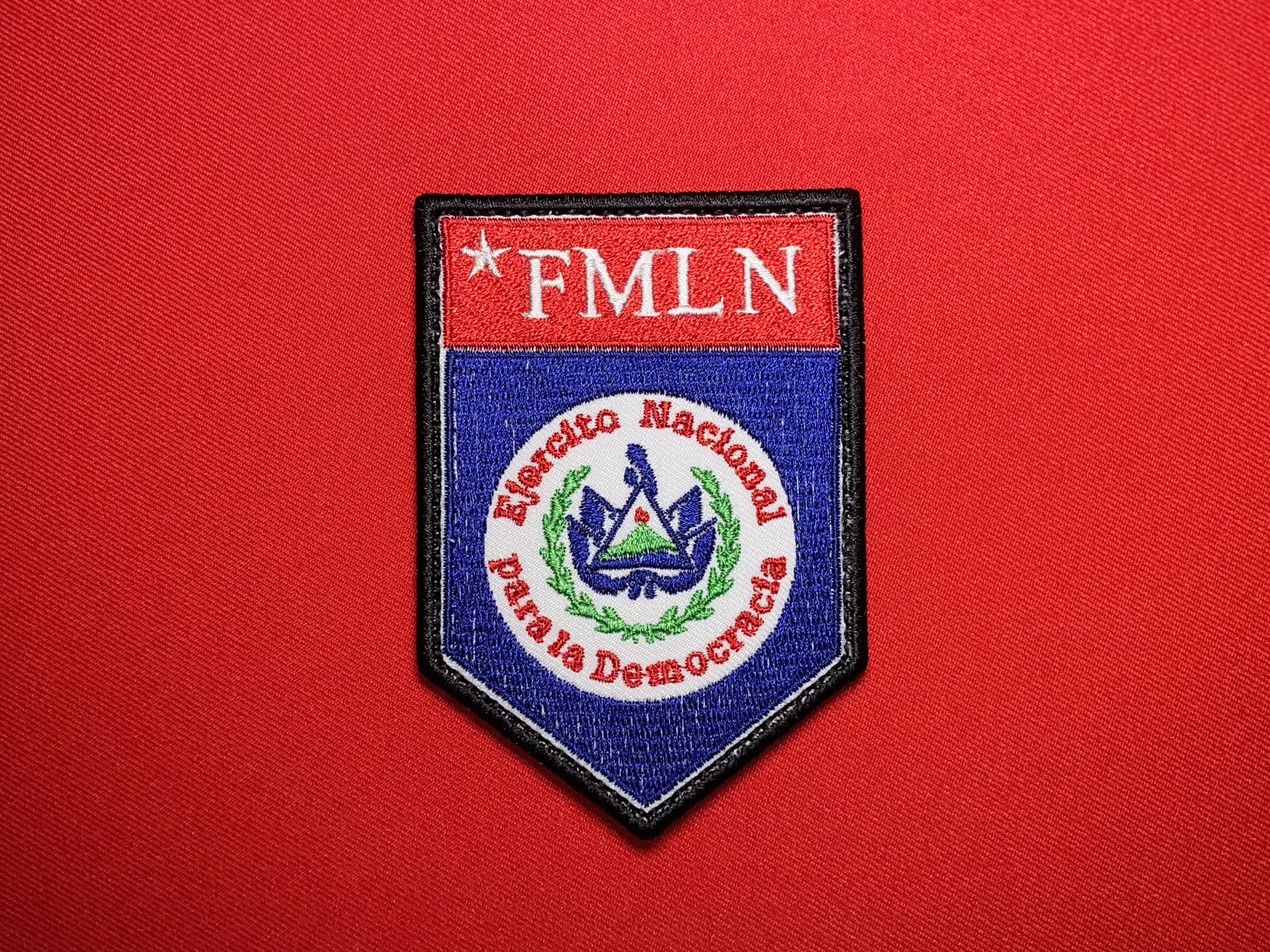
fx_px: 954
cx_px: 635
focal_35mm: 26
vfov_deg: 53.1
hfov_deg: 67.3
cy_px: 476
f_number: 1.8
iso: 32
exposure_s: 1/2028
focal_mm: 4.25
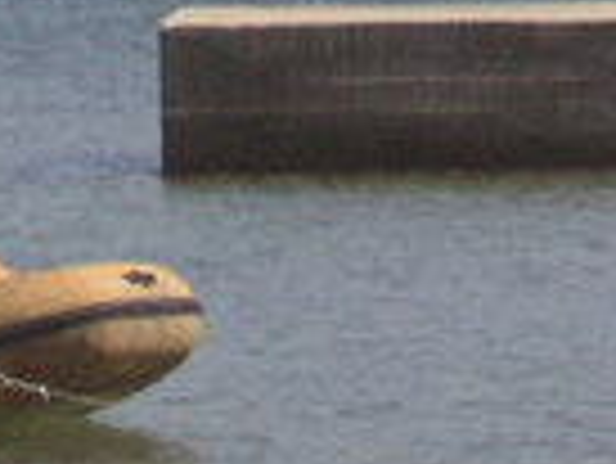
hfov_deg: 3.2
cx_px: -310
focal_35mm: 612
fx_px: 10900
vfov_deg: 2.4
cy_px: -518
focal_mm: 17.1
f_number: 5
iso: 64
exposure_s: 1/1000
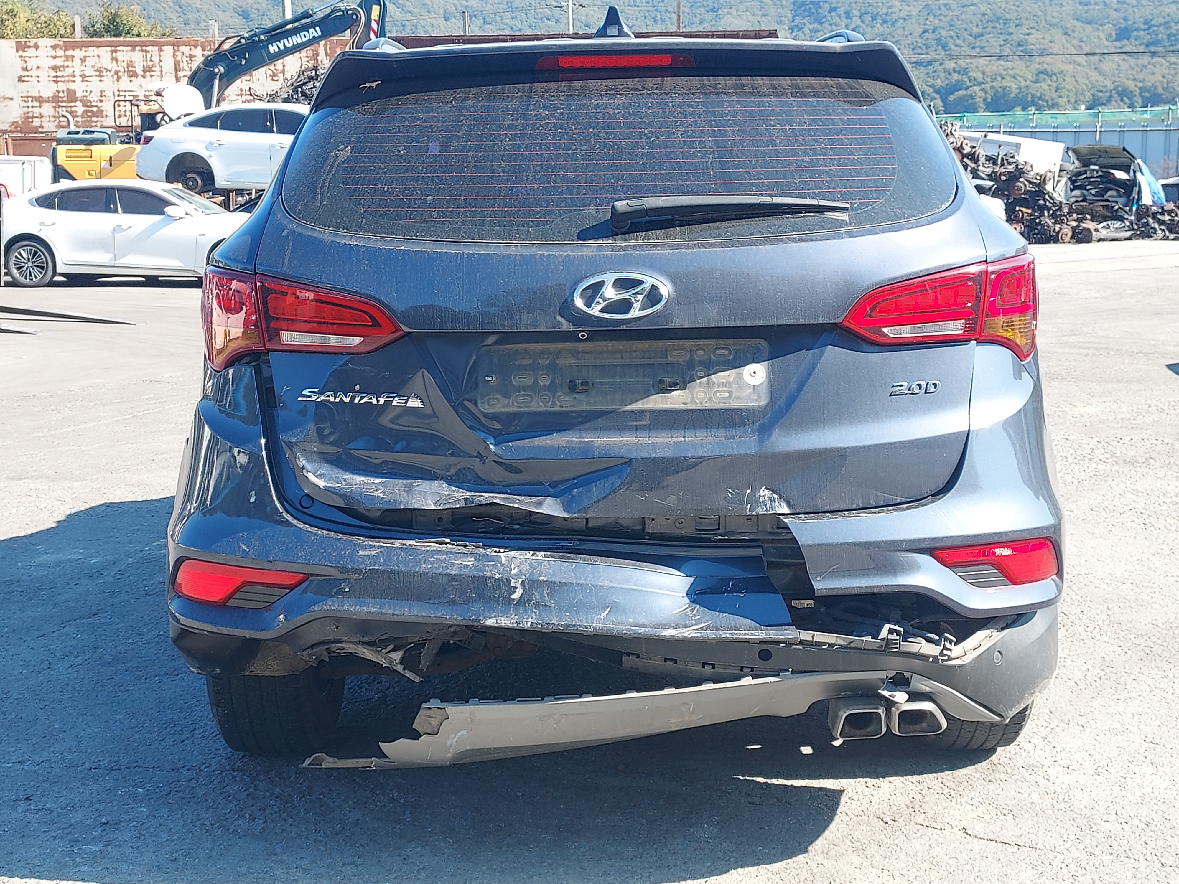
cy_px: 442
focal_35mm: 24
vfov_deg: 56.8
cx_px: 590
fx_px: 817
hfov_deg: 71.6
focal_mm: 4.6
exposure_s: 1/262
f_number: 1.8
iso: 40
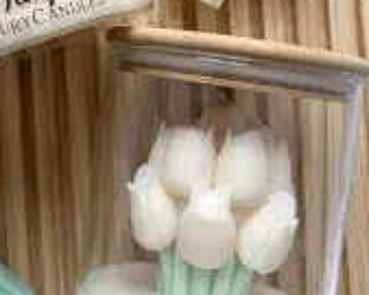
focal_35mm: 60
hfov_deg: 30.9
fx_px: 655
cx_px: 92
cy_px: 55
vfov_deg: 24.9
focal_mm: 5.96
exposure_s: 1/121
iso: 64
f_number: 1.6
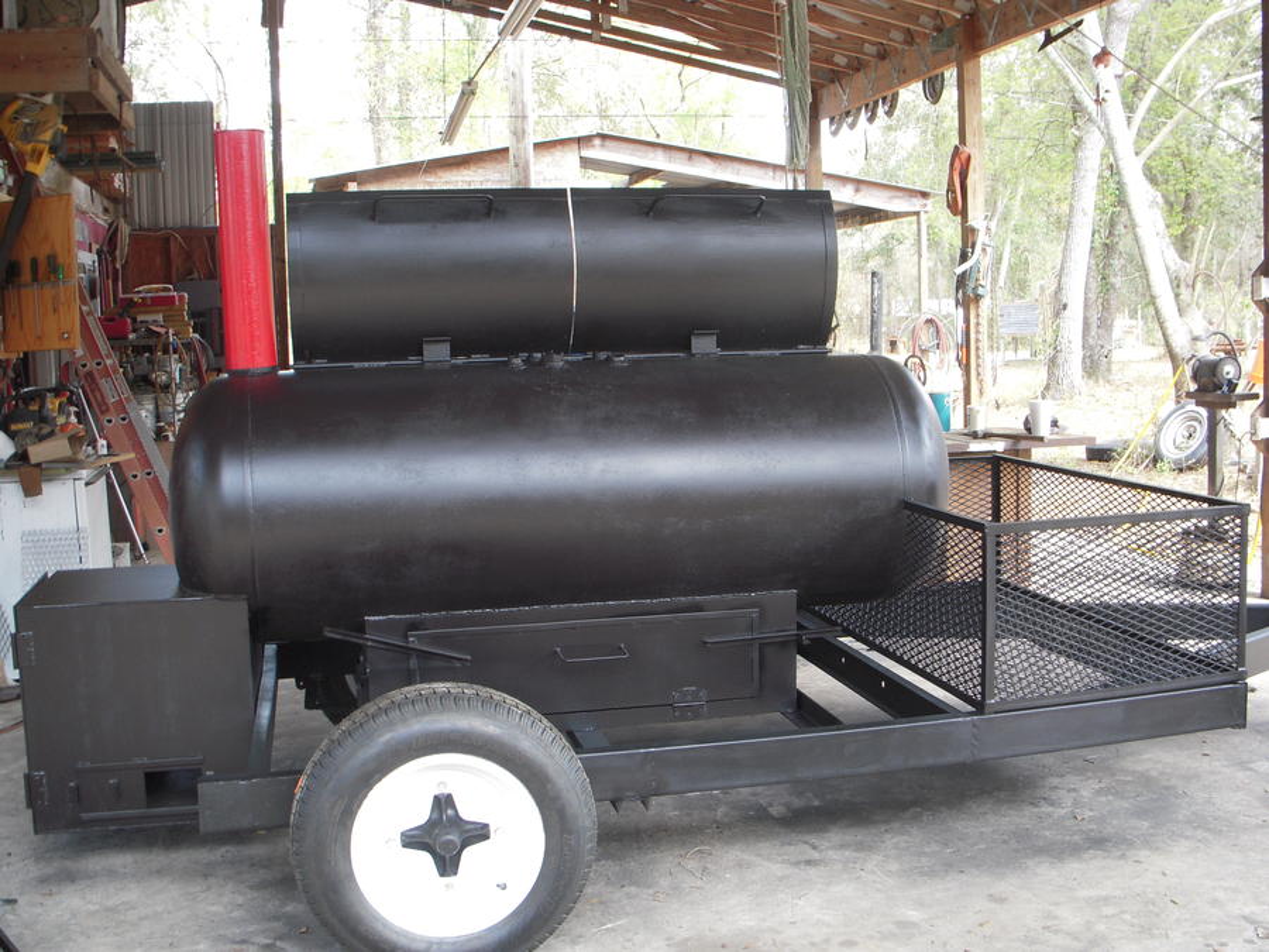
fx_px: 1393
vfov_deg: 37.7
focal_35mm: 38
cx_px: 634
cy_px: 476
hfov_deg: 49.0
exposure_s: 1/30
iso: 100
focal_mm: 6.3
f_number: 3.3
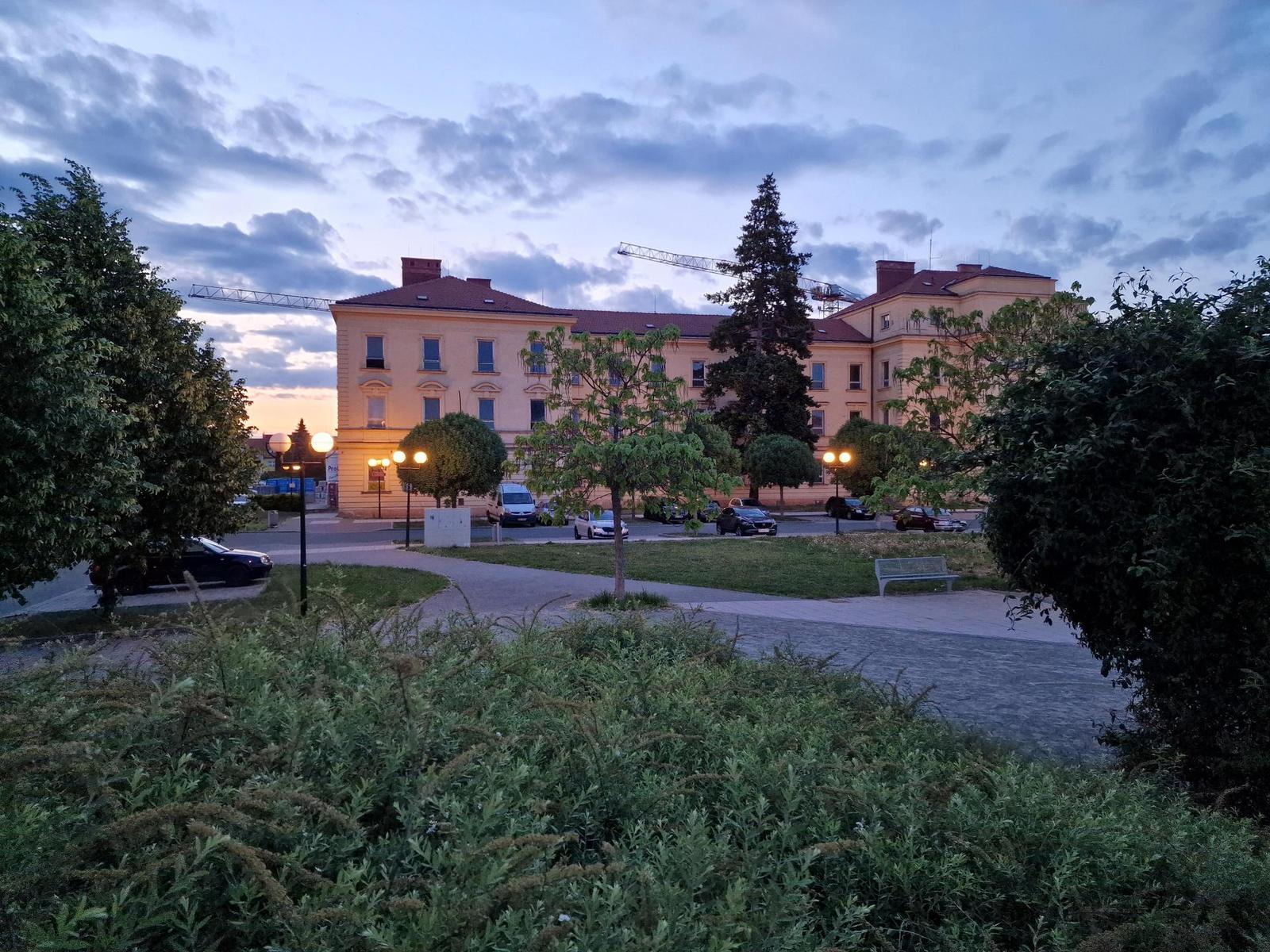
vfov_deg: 58.9
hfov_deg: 73.9
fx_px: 844
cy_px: 476
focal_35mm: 23
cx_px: 635
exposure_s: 1/100
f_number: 1.8
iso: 640
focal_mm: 6.4
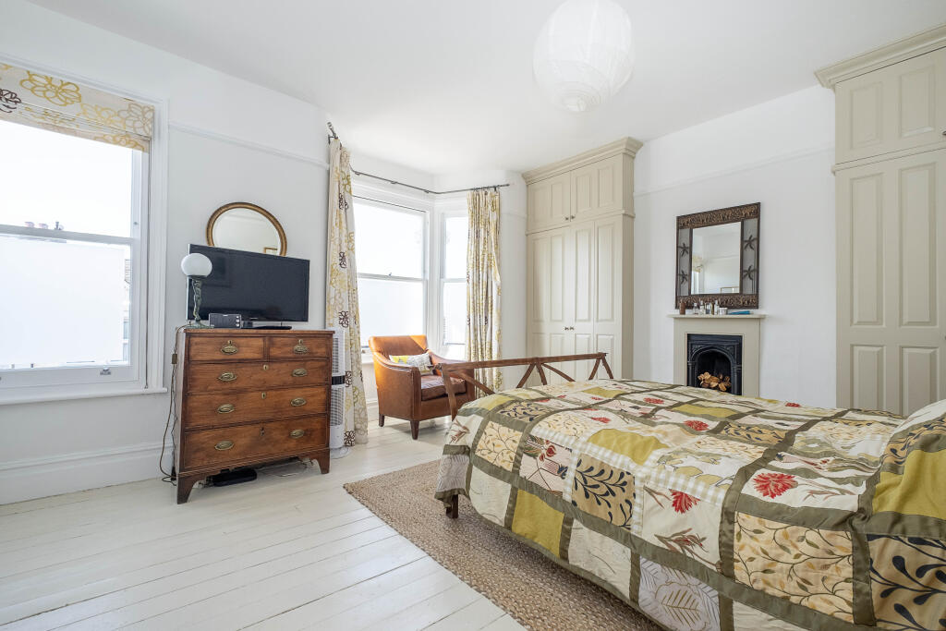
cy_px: 316
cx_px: 473
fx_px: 394
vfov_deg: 77.3
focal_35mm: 15
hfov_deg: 100.4
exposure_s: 1/100
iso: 500
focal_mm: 10
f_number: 7.1
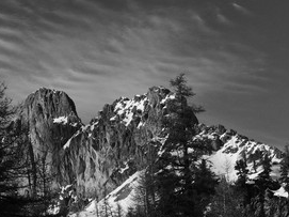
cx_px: 87
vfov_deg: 11.7
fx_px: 1060
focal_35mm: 127
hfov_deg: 15.5
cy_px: 142
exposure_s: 1/1300
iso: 100
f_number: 4
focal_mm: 15.5
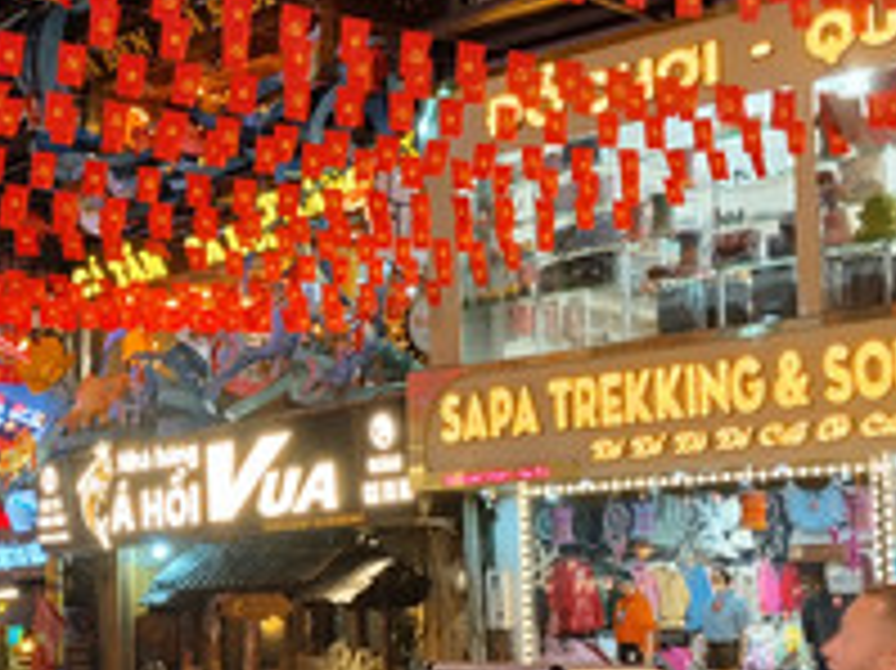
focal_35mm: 73
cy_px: 488
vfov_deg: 20.0
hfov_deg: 26.1
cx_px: 144
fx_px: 1888
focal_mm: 4.22
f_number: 1.8
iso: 100
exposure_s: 1/33.3
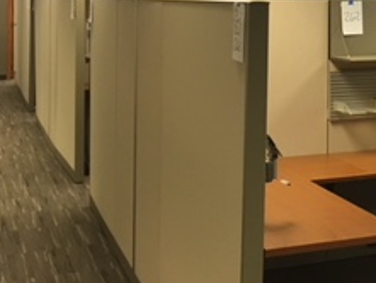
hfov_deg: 21.1
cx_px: 493
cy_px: -3
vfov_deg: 17.2
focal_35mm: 84
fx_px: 913
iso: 100
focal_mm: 4.15
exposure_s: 1/30
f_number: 2.2
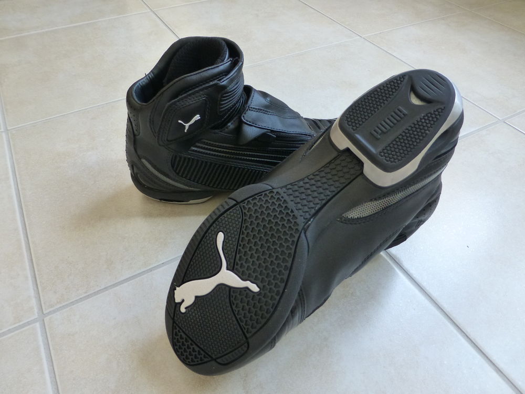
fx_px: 379
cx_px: 262
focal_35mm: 25
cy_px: 197
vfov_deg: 54.9
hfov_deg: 69.4
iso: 400
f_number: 3.3
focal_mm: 4.3
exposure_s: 1/60
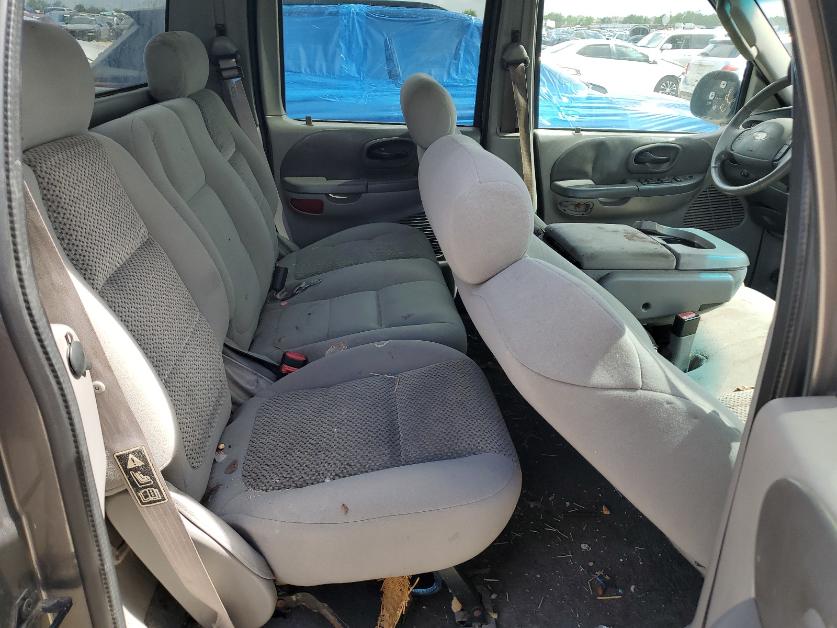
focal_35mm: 26
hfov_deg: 67.3
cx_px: 418
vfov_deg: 53.1
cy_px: 314
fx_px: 629
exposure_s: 1/588
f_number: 1.5
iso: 50
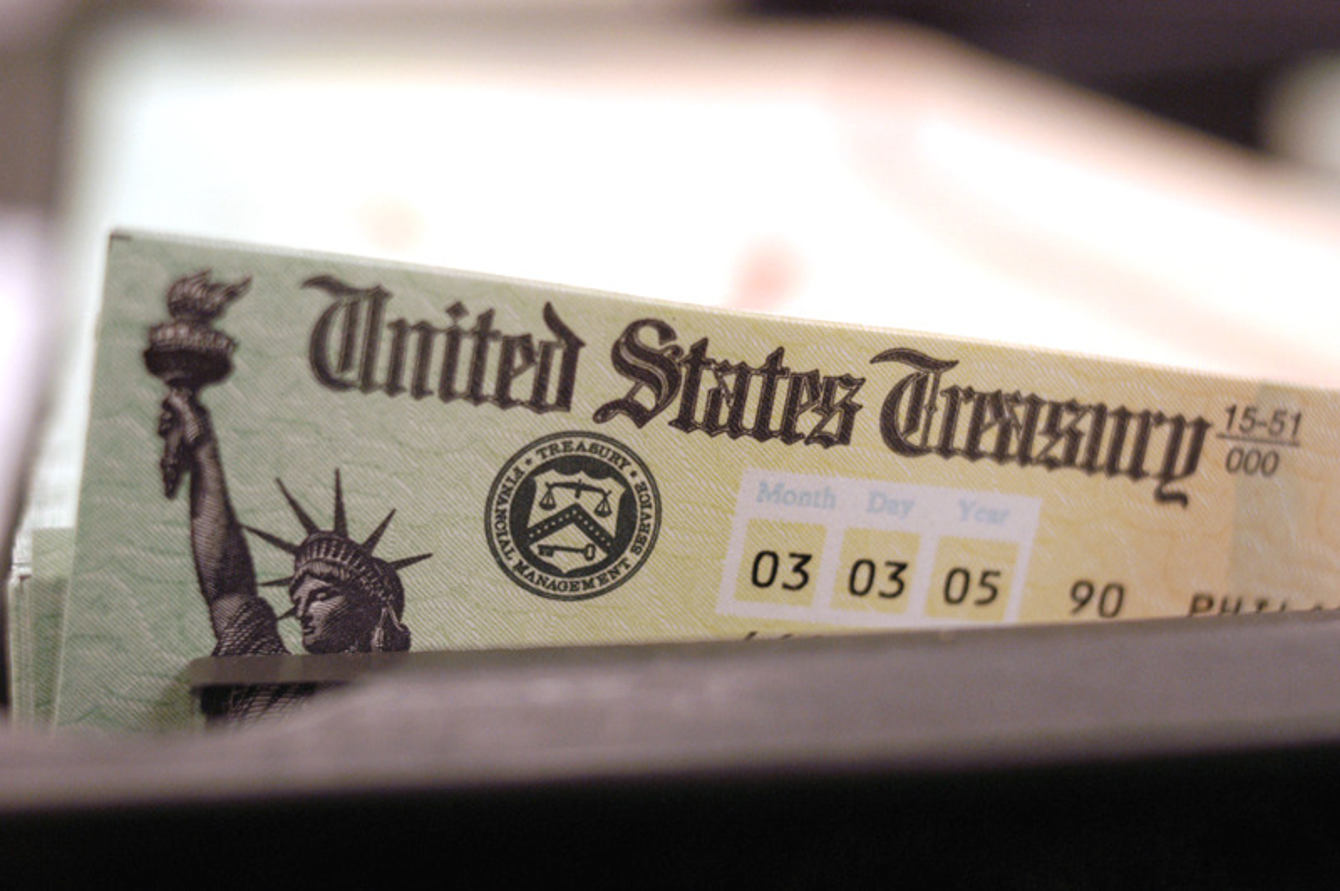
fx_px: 1953
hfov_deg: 37.9
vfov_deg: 25.7
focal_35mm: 52
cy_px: 446
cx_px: 670
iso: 800
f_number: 4
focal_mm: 35
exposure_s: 1/60
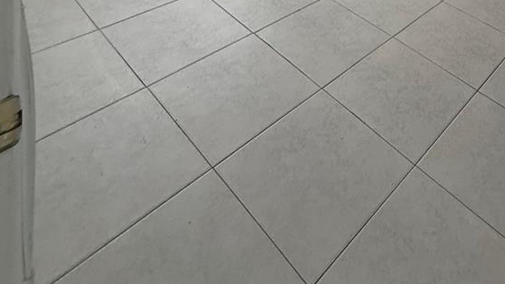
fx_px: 442
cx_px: 400
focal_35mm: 33
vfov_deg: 24.7
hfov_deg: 55.5
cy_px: -170
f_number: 2.2
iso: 160
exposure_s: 1/120
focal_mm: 2.22
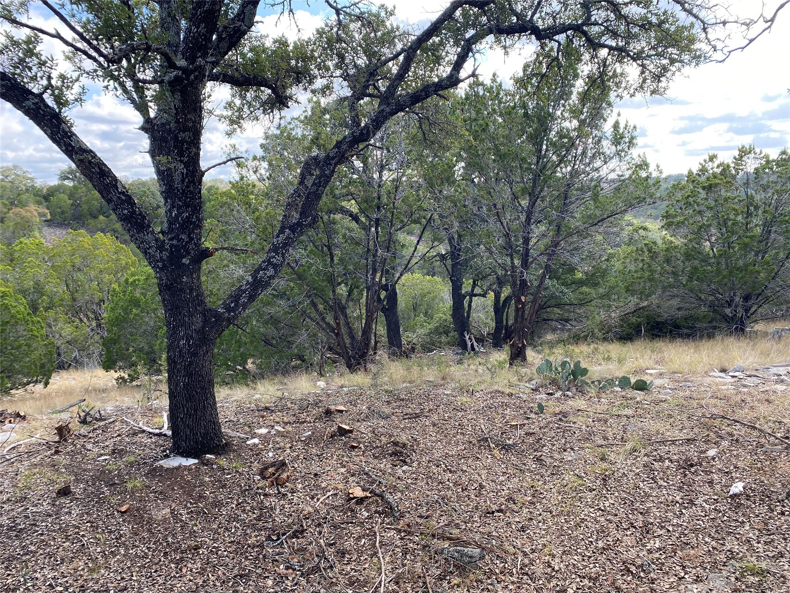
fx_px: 593
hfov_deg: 67.3
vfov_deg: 53.1
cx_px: 395
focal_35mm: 26
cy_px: 296
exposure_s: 1/557
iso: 32
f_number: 1.8
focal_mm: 4.25
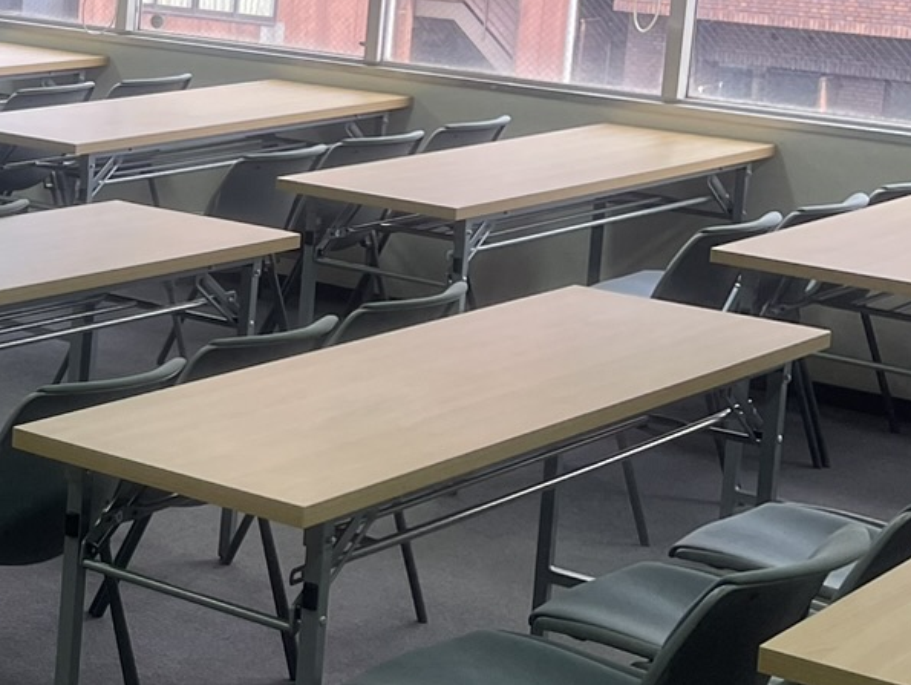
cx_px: -490
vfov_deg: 16.9
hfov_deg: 19.5
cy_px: 41
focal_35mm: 86
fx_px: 2265
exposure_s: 1/120
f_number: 1.6
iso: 50
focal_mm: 5.1
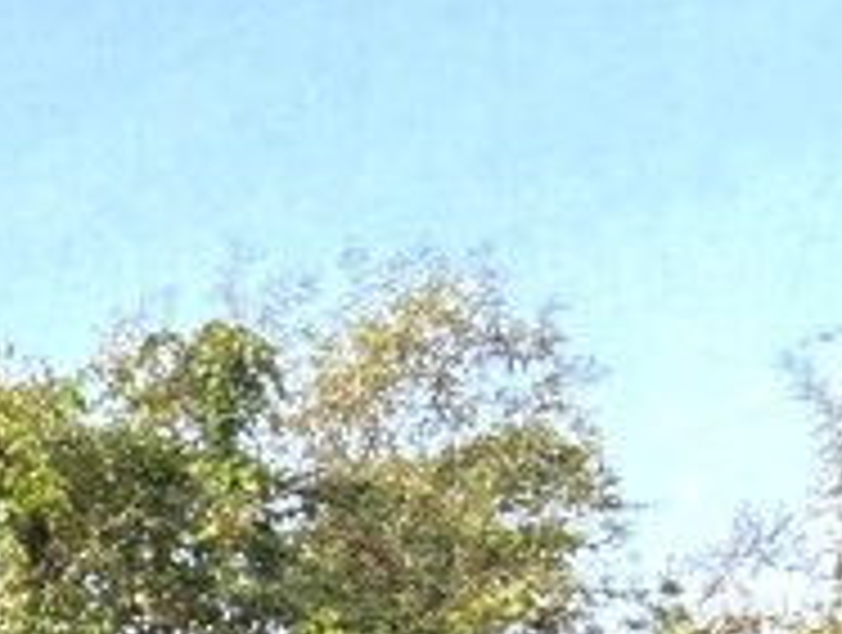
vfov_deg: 9.3
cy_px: 1578
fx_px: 3461
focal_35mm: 142
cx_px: -671
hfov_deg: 12.6
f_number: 1.5
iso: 40
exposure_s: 1/200
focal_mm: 5.7
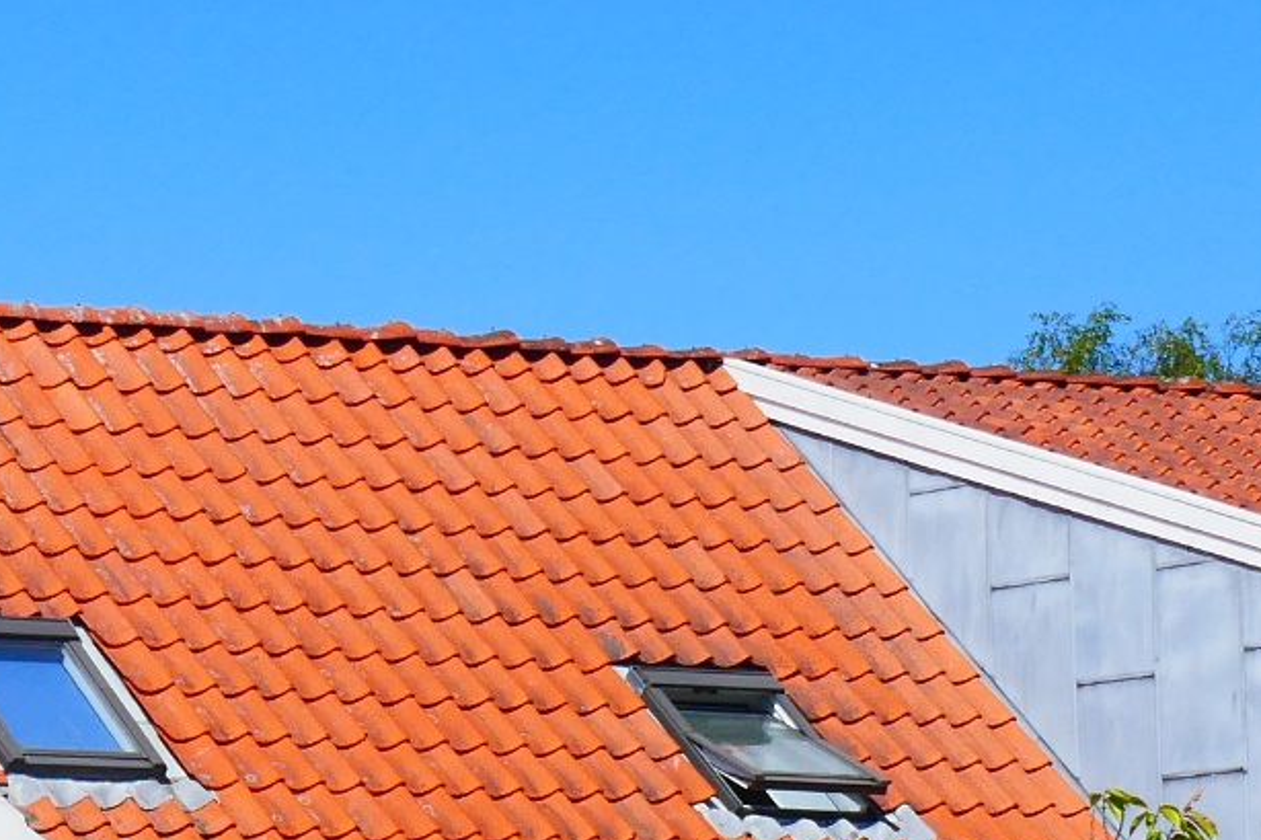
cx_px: -355
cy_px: 934
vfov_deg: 6.4
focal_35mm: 215
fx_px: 7528
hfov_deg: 9.4
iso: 125
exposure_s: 1/400
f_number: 8
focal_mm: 20
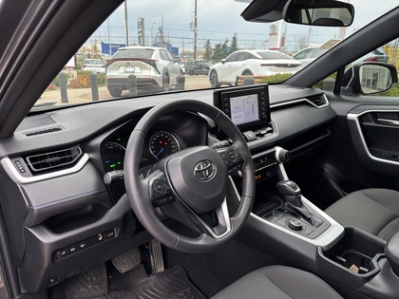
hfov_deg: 67.3
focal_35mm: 26
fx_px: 300
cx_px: 200
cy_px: 150
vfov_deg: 53.1
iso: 80
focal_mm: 5.96
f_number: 1.6
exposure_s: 1/121
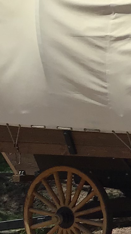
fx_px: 921
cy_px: 160
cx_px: 386
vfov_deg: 14.4
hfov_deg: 7.3
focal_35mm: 149
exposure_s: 1/2037
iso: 25
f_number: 2.4
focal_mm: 3.3
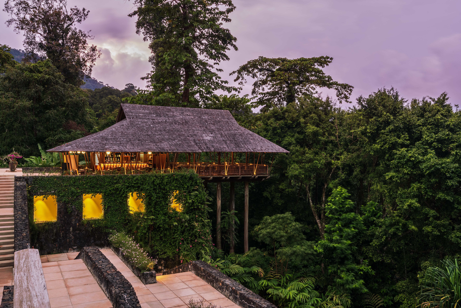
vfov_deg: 42.4
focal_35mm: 31
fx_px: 397
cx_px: 230
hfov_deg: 60.3
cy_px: 154
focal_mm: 31
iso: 100
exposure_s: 20
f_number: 14
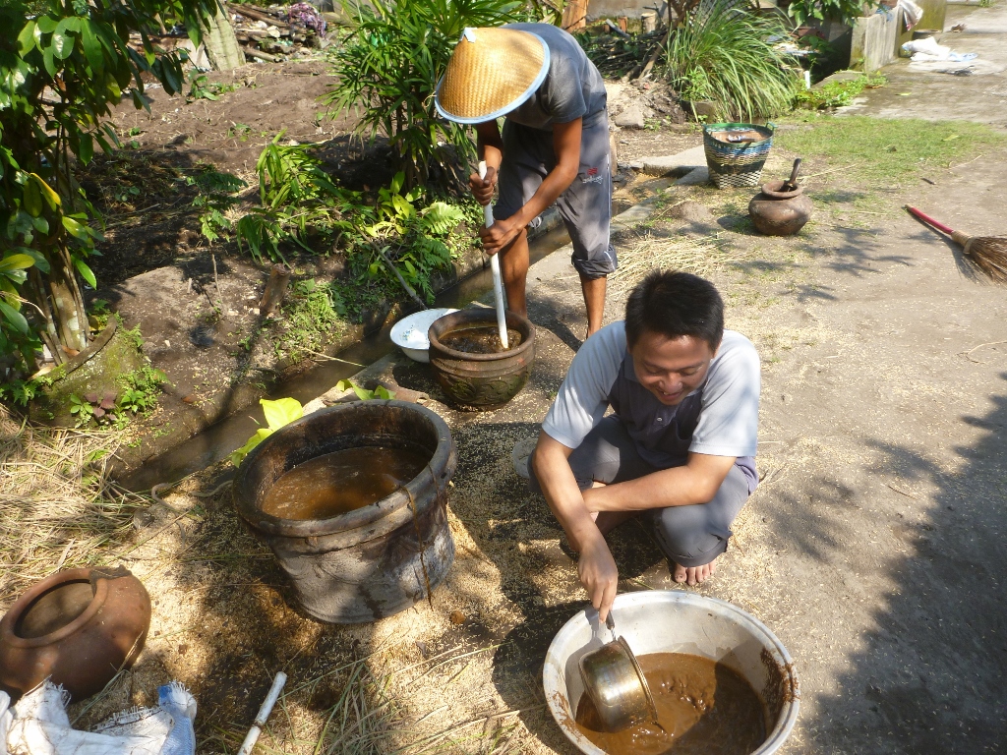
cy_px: 378
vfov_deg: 49.7
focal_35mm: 28
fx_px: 815
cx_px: 504
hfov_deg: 63.4
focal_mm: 4.9
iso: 100
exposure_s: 1/250
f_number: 3.3
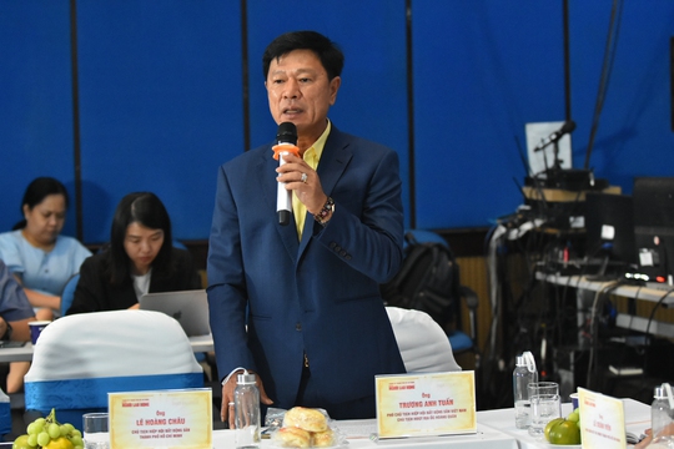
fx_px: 2190
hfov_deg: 17.5
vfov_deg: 11.7
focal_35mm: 117
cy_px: 224
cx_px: 337
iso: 3200
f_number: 2.8
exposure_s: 1/200
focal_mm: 78
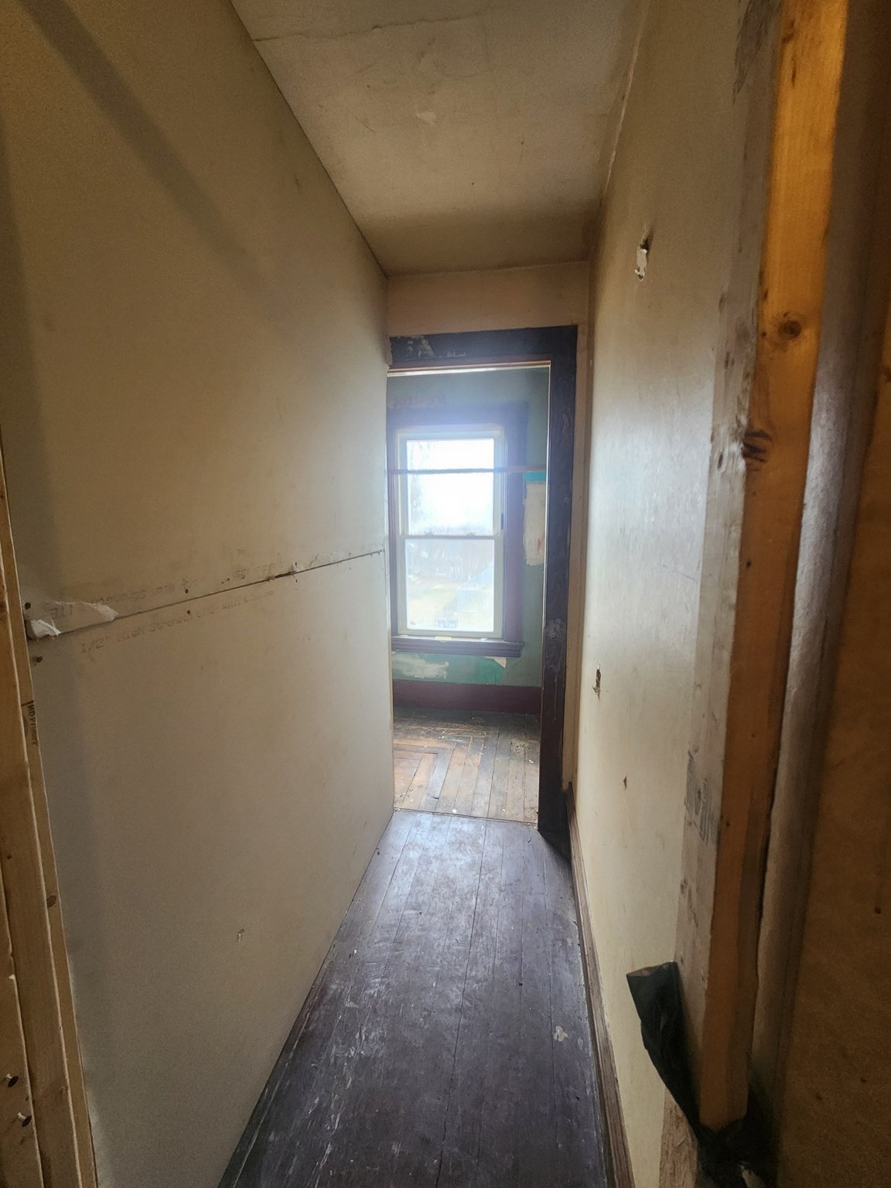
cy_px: 594
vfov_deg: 106.2
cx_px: 446
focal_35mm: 13
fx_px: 446
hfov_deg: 89.9
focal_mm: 2.2
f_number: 2.2
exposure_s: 1/30
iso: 320
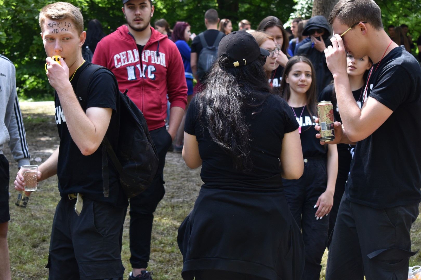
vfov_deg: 16.6
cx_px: 210
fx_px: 965
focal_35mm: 82
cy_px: 140
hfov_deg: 24.6
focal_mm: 55
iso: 360
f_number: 5.6
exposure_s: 1/250
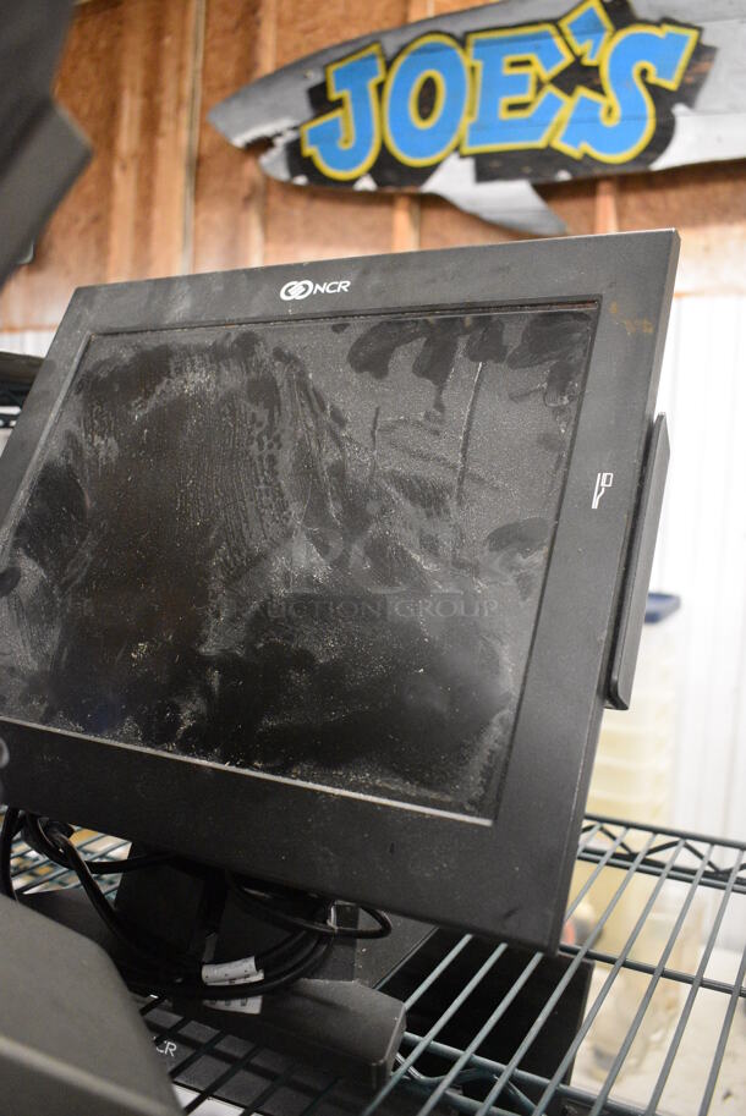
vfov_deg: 61.9
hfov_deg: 43.7
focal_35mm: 30
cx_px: 373
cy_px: 558
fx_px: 931
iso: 5000
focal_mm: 20
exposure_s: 1/125
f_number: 3.5
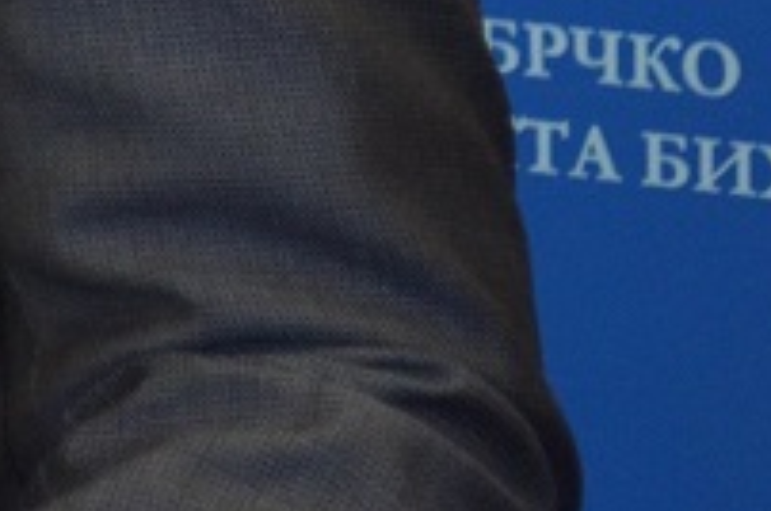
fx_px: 9515
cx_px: -1011
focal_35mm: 445
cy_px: -999
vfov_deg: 3.0
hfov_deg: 4.5
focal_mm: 50
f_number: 5.6
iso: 800
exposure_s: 1/60
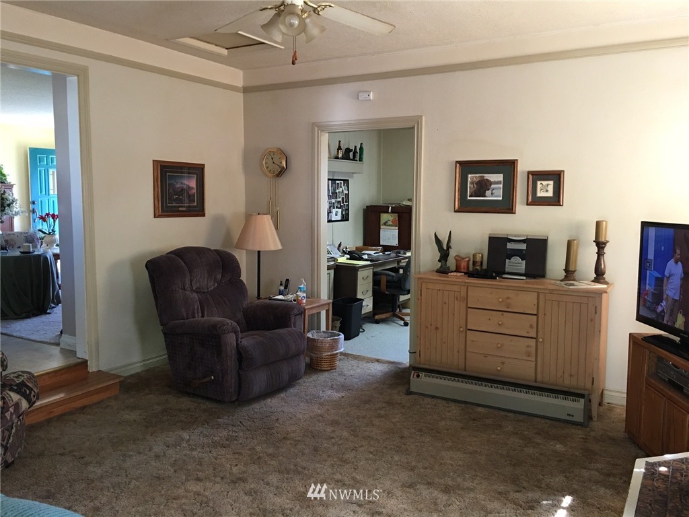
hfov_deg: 61.7
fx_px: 577
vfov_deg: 48.2
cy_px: 258
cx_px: 344
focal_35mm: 29
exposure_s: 1/15
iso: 64
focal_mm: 4.15
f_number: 2.2
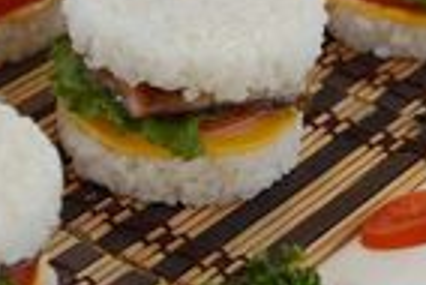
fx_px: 1753
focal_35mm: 148
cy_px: 264
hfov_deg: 13.8
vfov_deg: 9.3
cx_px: 90
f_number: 4
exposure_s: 1/160
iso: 500
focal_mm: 35
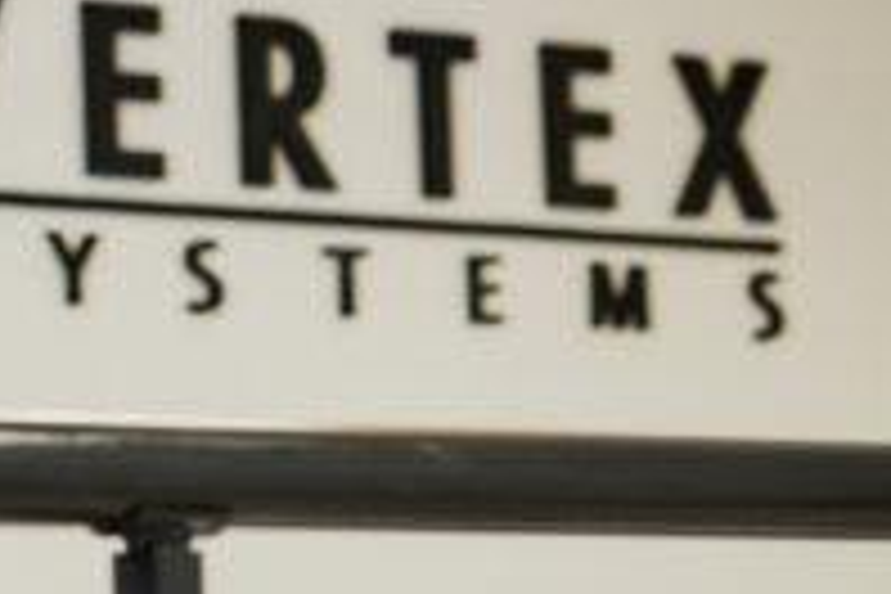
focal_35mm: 194
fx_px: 4801
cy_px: 36
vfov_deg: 7.1
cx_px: -666
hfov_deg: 10.1
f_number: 2.8
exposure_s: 1/125
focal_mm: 50
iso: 400
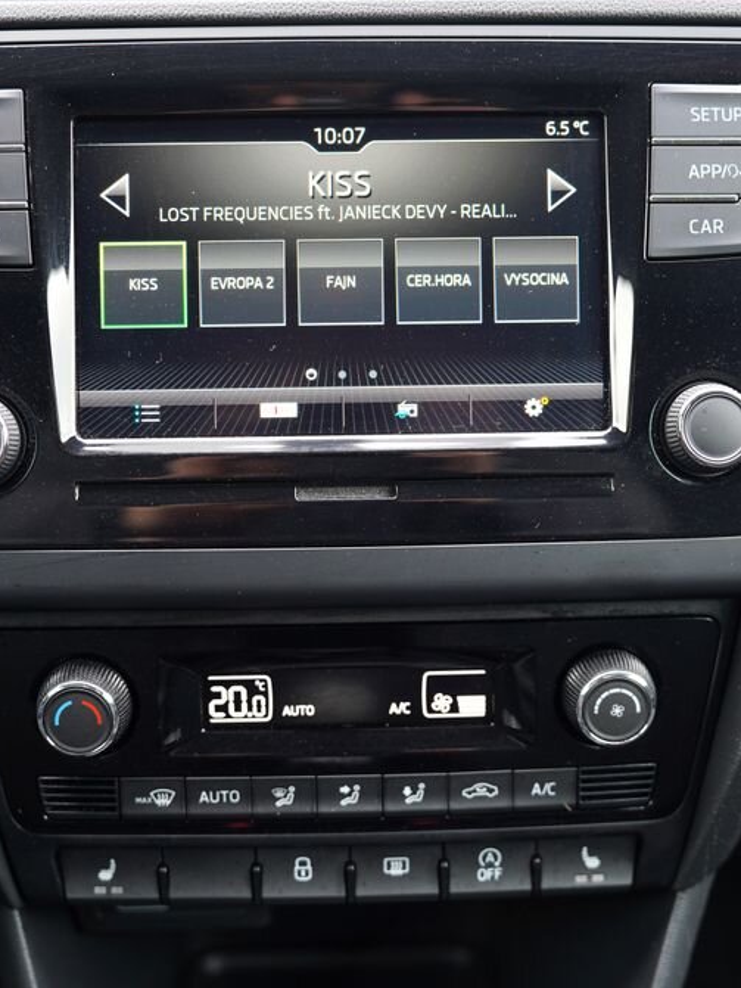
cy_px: 489
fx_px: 1341
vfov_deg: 40.4
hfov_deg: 30.9
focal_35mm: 47
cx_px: 365
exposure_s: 1/40
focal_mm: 32
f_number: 2.8
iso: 100
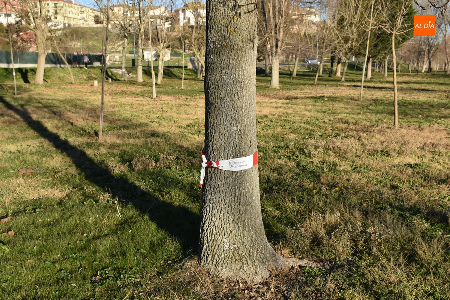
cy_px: 150
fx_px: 600
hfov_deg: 41.1
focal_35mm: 48
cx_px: 225
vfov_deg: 28.1
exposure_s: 1/320
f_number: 8
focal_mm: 32
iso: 200
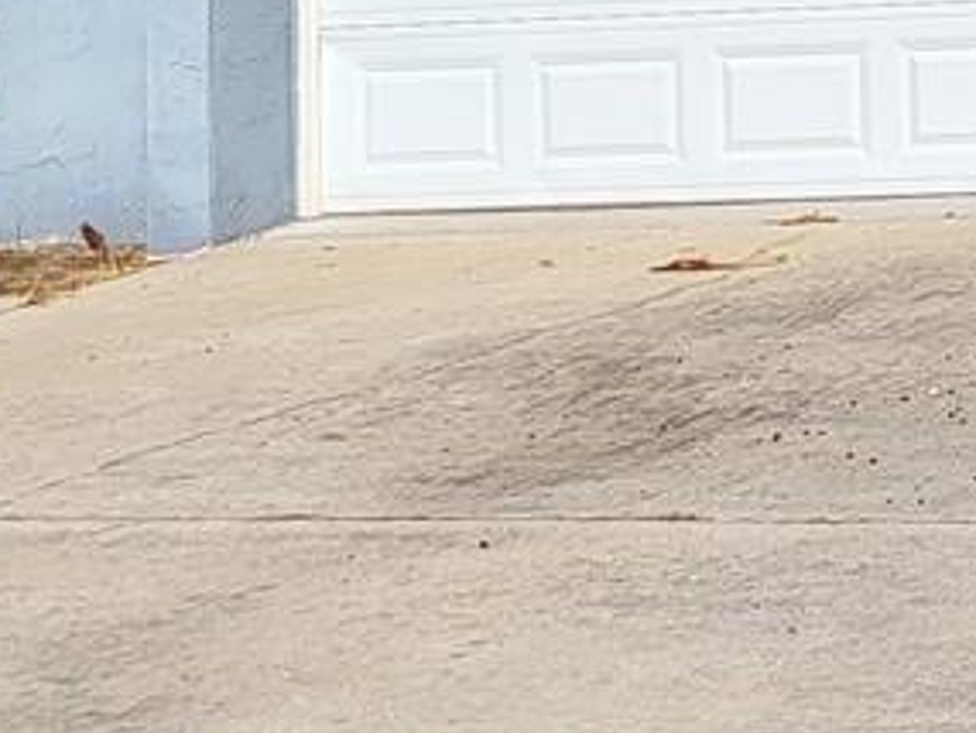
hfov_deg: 12.2
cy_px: -733
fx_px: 4118
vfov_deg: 9.5
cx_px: 1873
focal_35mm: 146
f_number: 1.8
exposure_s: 1/2882
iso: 40
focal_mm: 5.4
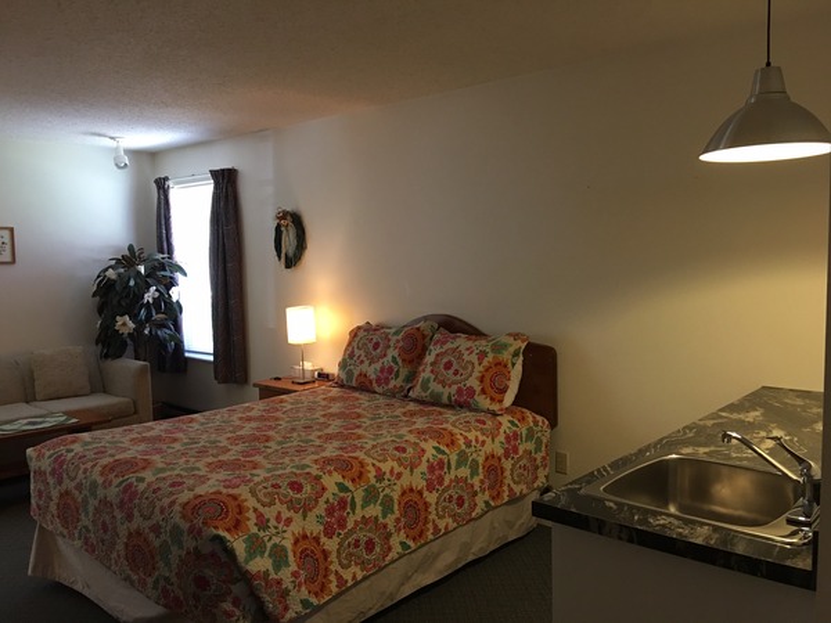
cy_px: 312
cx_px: 416
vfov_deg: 48.2
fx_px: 696
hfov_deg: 61.7
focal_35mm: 29
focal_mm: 4.15
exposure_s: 1/15
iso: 80
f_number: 2.2
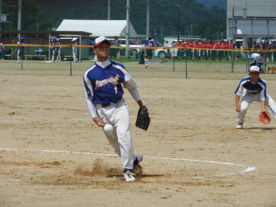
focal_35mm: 270
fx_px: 2153
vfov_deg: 5.5
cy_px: 104
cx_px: 138
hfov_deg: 7.3
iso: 100
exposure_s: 1/1250
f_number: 5.5
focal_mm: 48.4
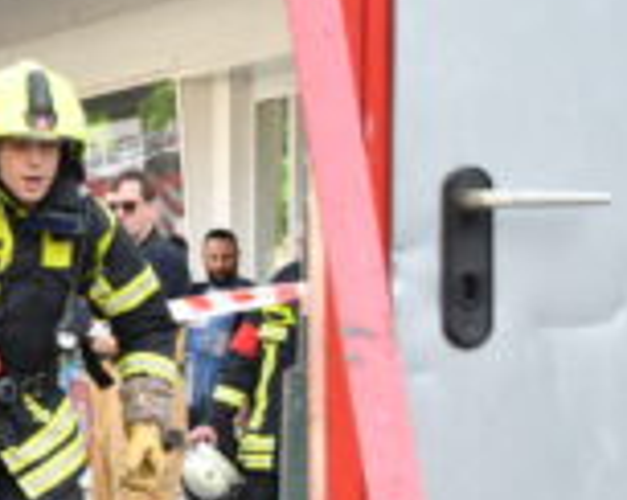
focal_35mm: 300
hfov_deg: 6.3
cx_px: -568
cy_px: 297
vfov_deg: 5.1
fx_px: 5560
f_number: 9
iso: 800
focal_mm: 52
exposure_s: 1/320
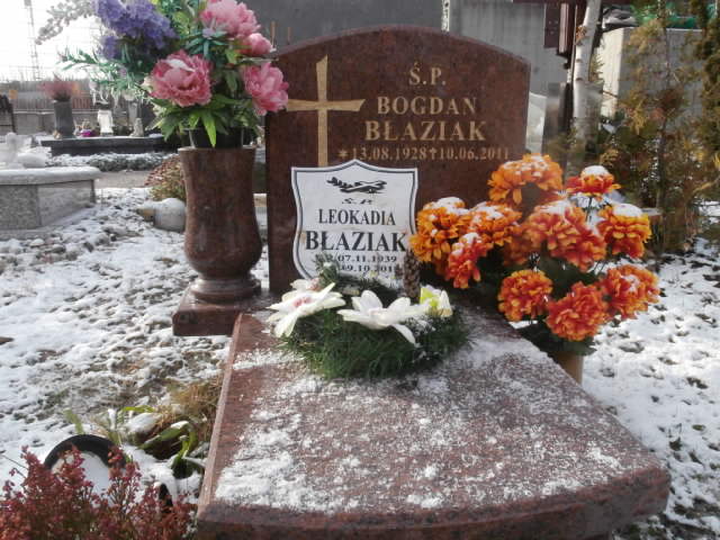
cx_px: 360
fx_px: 624
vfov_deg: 46.8
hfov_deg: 60.0
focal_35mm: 30
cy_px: 270
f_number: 8.9
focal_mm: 5.36
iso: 400
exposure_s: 1/160
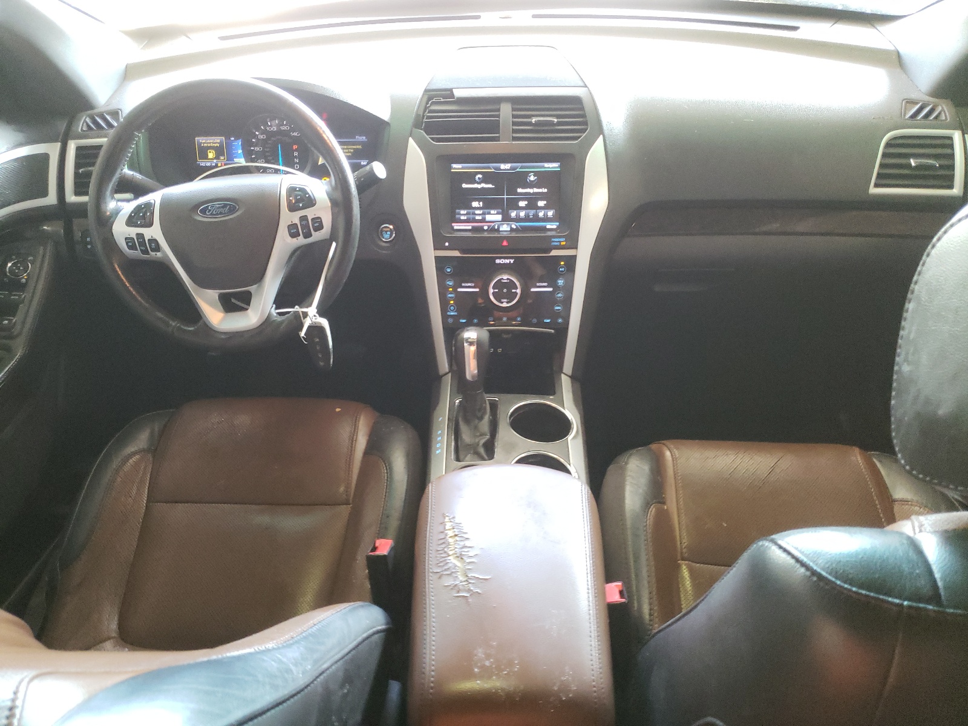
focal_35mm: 26
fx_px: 727
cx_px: 484
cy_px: 363
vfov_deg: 53.1
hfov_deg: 67.3
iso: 416
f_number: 1.5
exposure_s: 1/30
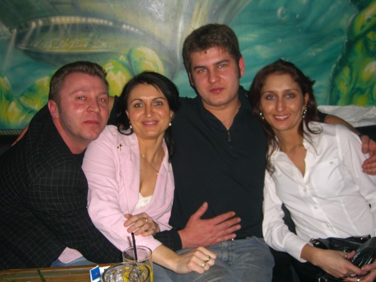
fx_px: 413
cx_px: 188
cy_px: 141
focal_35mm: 38
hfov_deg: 49.0
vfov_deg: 37.7
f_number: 2.8
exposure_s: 1/60
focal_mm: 7.9
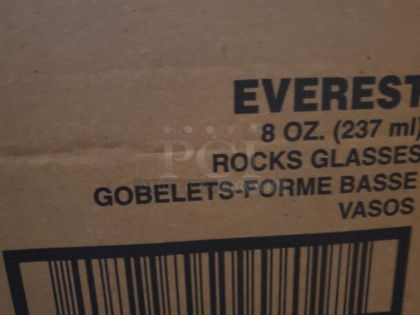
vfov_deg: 53.1
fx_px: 316
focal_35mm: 26
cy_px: 158
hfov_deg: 67.3
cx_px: 210
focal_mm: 4.3
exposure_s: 1/10
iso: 1250
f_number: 1.5
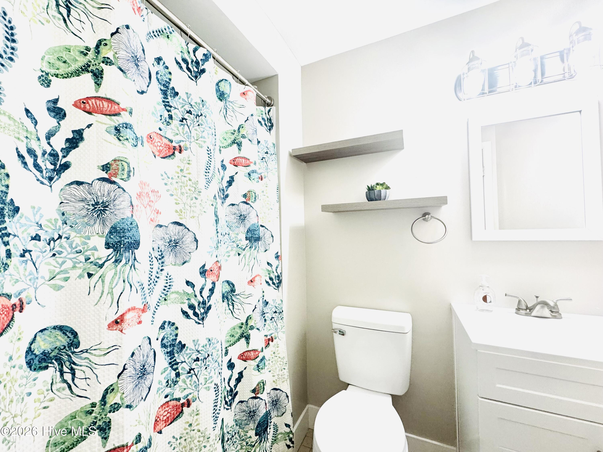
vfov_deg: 85.7
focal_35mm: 14
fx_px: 244
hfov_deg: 102.1
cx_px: 302
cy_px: 226
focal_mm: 2.22
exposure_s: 1/120
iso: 200
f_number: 2.2
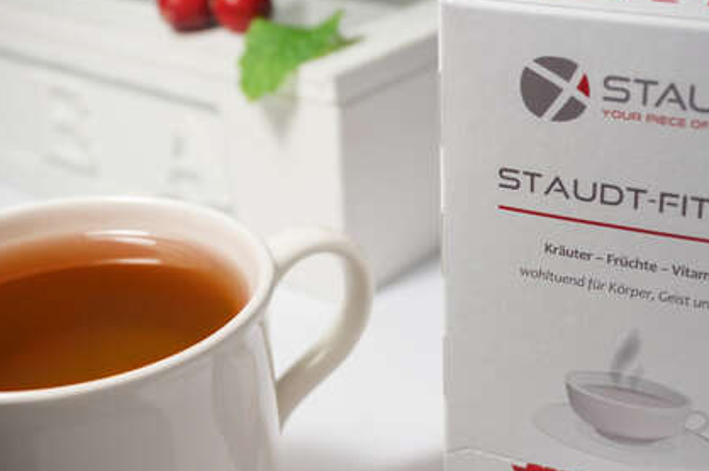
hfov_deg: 32.0
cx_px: 382
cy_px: 301
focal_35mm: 63
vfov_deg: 21.6
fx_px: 1234
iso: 100
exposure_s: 1/20
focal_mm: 29
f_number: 4.5
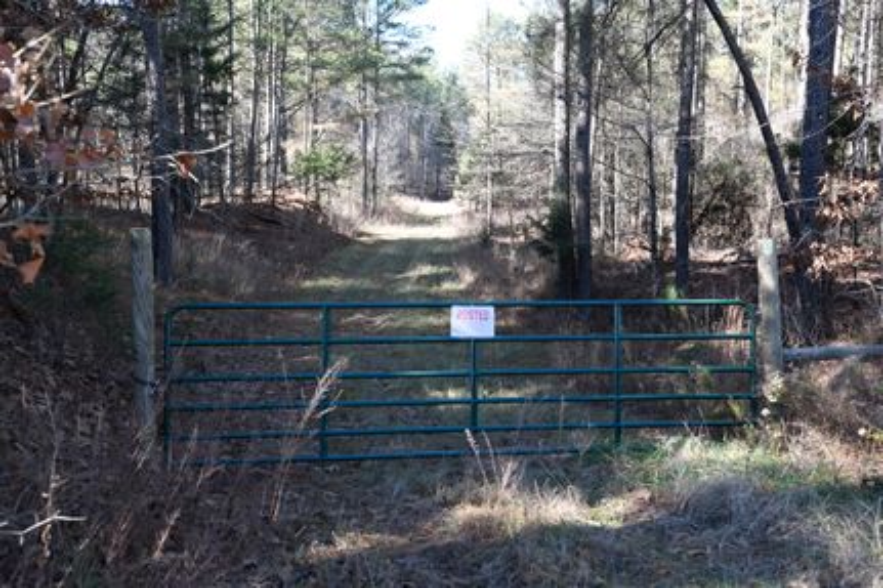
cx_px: 442
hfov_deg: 42.8
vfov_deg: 29.2
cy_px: 294
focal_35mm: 46
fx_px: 1128
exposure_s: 1/80
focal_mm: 46
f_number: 5.6
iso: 180
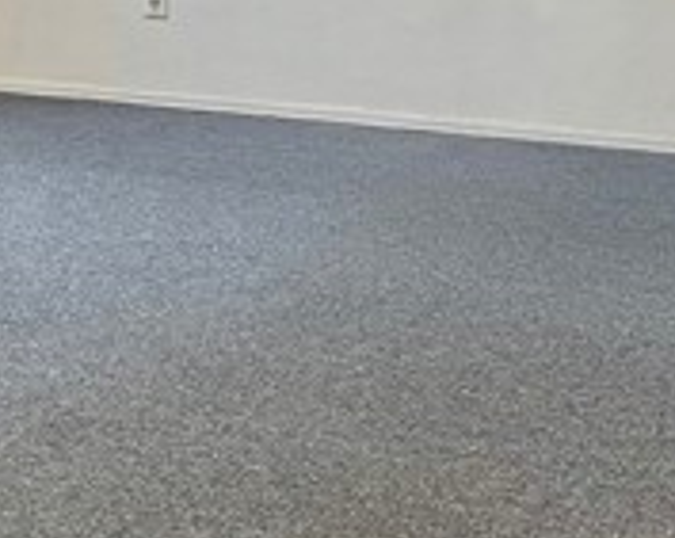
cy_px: -19
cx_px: -23
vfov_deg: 16.3
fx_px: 1835
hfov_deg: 20.1
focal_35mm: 92
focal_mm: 4.2
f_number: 1.6
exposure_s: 1/60
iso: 320
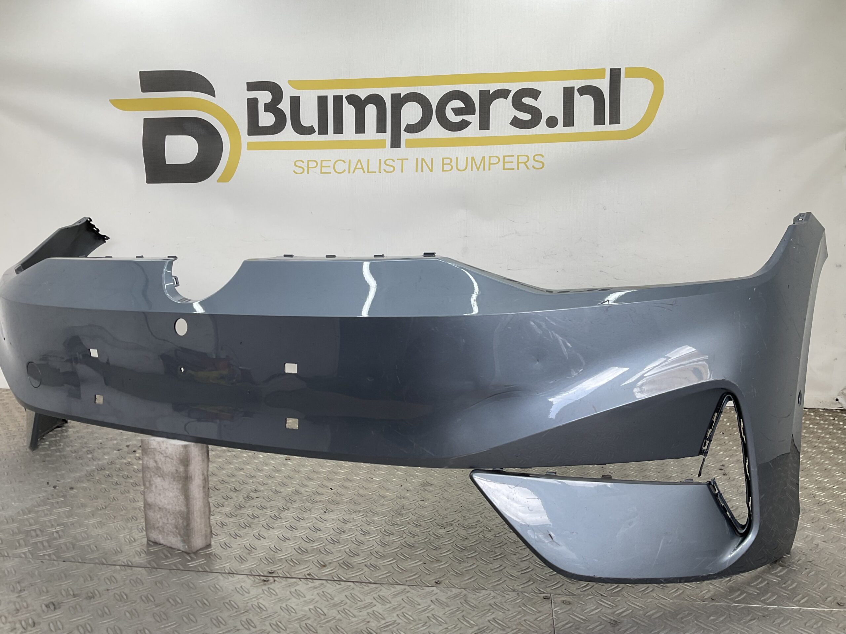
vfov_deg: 48.2
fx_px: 709
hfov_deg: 61.7
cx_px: 423
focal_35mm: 29
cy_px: 317
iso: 16
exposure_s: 1/130
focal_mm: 3
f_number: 1.8
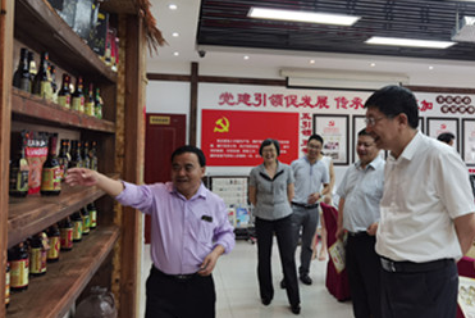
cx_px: 286
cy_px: 140
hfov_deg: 55.3
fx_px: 449
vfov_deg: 38.9
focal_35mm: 34
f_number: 1.9
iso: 80
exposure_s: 1/100
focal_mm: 6.71
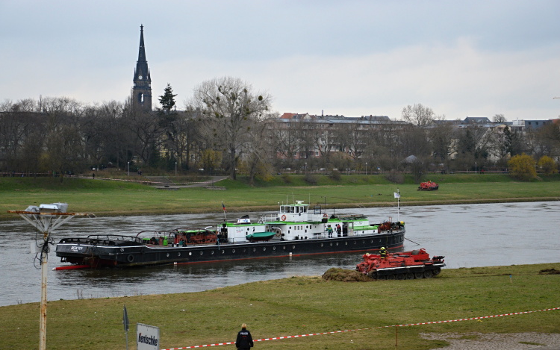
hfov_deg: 21.9
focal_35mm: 95
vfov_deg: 13.8
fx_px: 1450
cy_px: 184
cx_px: 280
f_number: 5.3
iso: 500
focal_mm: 62
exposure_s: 1/500
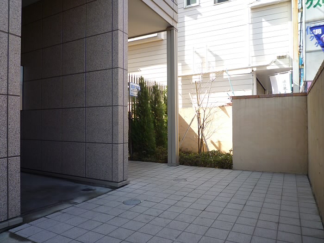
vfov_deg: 54.9
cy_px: 122
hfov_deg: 69.4
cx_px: 162
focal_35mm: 25
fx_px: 234
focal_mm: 4.4
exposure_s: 1/160
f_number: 2.8
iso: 80
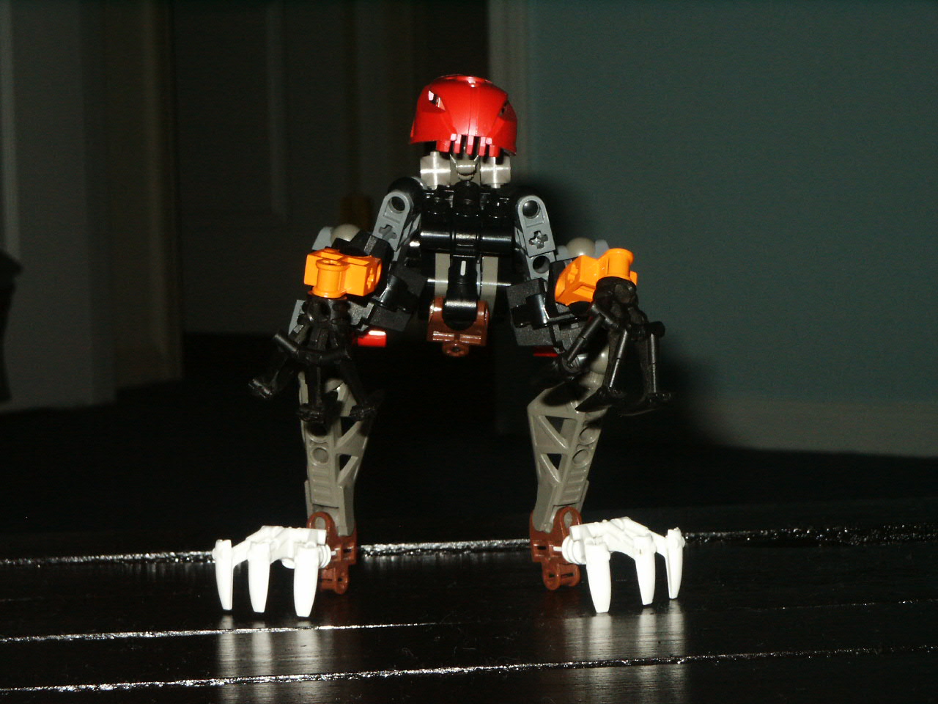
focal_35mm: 107
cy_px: 352
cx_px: 469
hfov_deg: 18.4
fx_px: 2899
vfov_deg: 13.8
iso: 200
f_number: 8
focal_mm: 21.83
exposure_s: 1/90
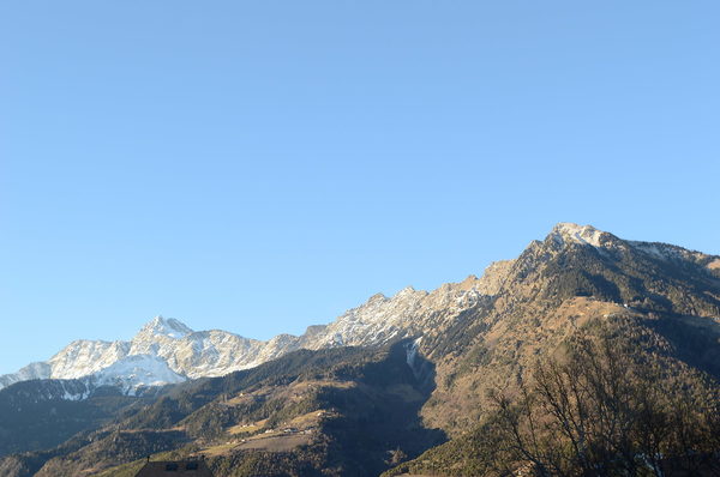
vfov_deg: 29.8
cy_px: 238
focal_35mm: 45
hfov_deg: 43.7
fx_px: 899
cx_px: 360
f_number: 9
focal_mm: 30
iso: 100
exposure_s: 1/40
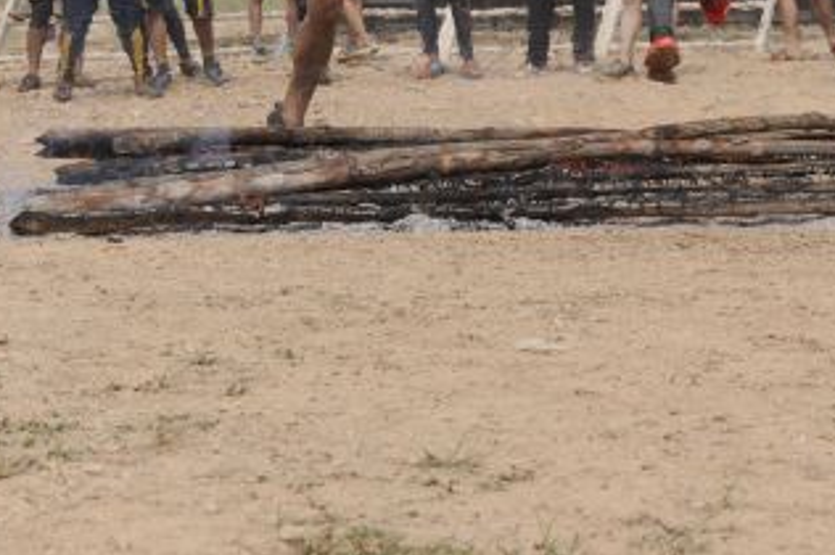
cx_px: 600
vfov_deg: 7.7
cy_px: -132
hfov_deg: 11.6
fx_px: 4101
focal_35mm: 177
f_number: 8
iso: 200
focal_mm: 70
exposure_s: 1/500
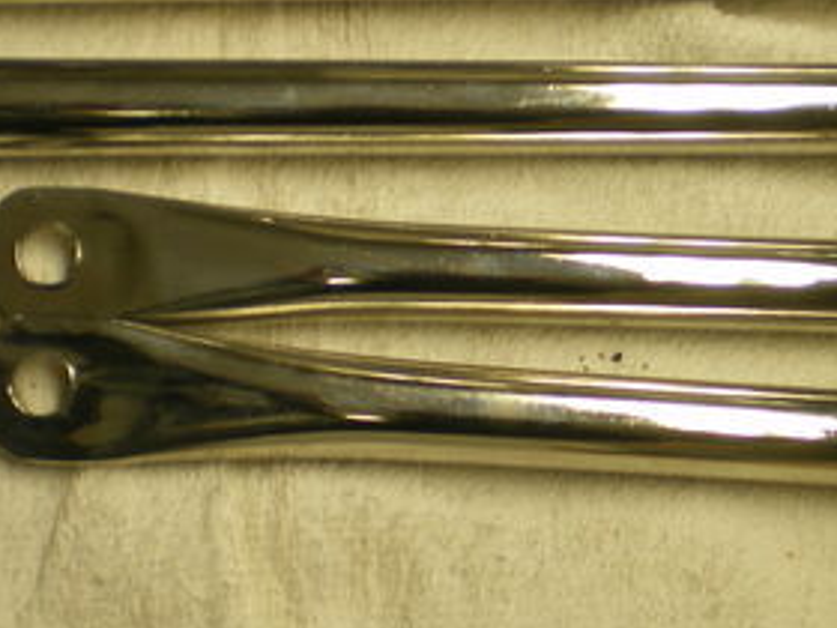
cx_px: 562
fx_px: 2104
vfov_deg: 17.0
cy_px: 257
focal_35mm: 87
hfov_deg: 22.4
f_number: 3.1
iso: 64
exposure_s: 1/30
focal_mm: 6.3
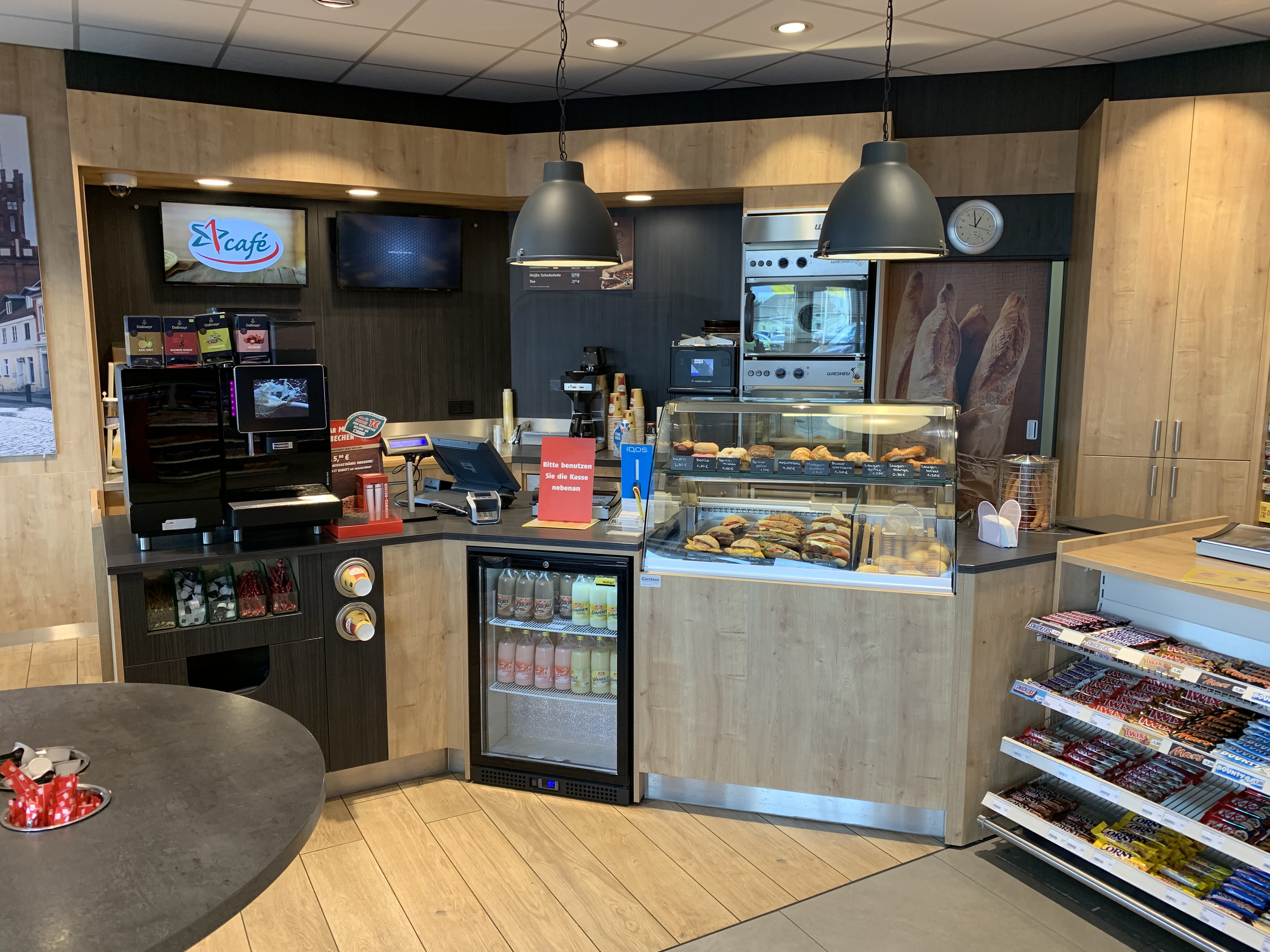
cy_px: 476
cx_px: 635
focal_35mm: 26
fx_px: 954
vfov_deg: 53.1
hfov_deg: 67.3
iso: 100
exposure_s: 1/100
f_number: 1.8
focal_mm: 4.25
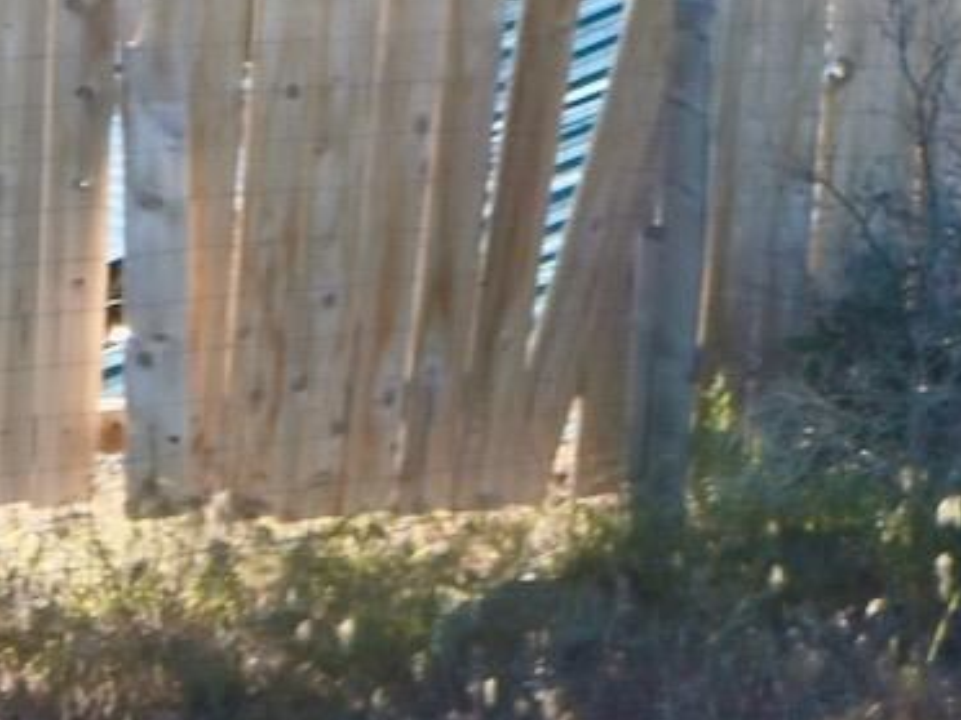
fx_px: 6468
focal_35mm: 233
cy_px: -138
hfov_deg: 7.5
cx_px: 2875
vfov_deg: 6.3
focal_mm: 24
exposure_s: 1/250
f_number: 7.1
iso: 200
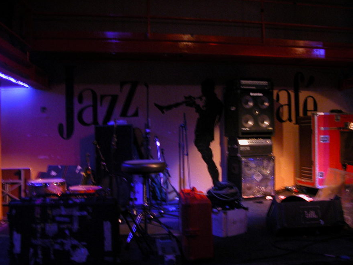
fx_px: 367
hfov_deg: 51.4
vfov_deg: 39.6
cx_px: 174
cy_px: 131
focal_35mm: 36
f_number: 2.8
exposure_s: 1/1.6
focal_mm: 8.9
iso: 400
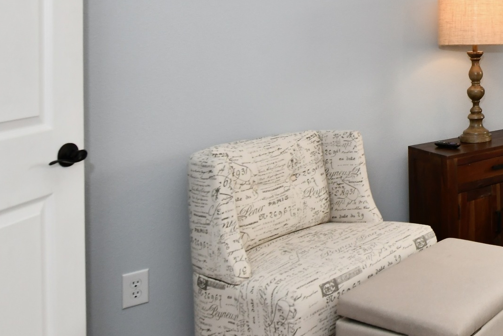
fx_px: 559
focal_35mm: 40
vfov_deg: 32.0
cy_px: 43
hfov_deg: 37.6
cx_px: 593
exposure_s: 1/60
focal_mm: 14
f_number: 6.3
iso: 640
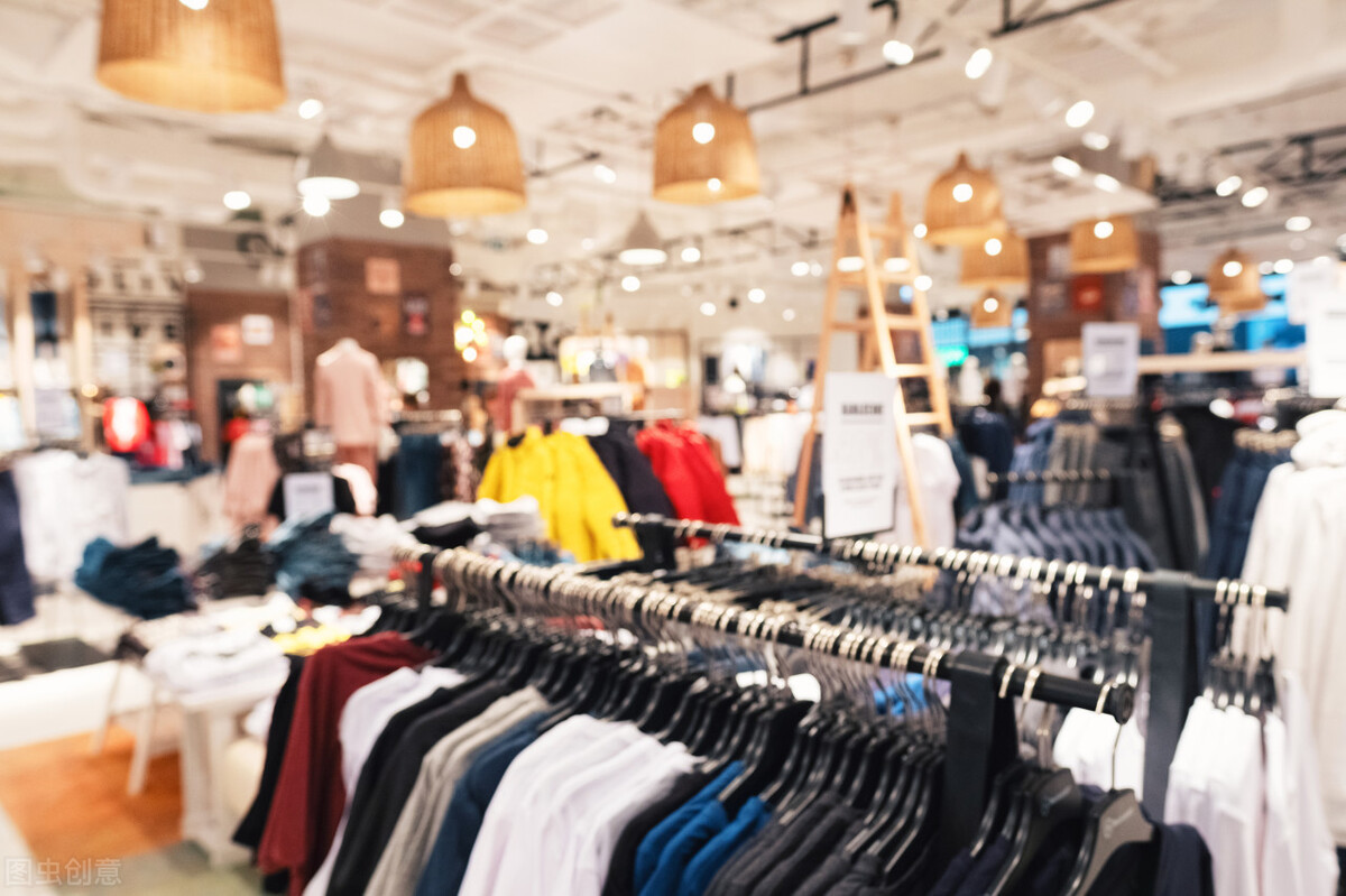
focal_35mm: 24
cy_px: 448
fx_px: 897
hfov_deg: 73.8
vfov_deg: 53.1
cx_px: 673
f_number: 2.8
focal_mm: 16
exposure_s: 1/320
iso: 800
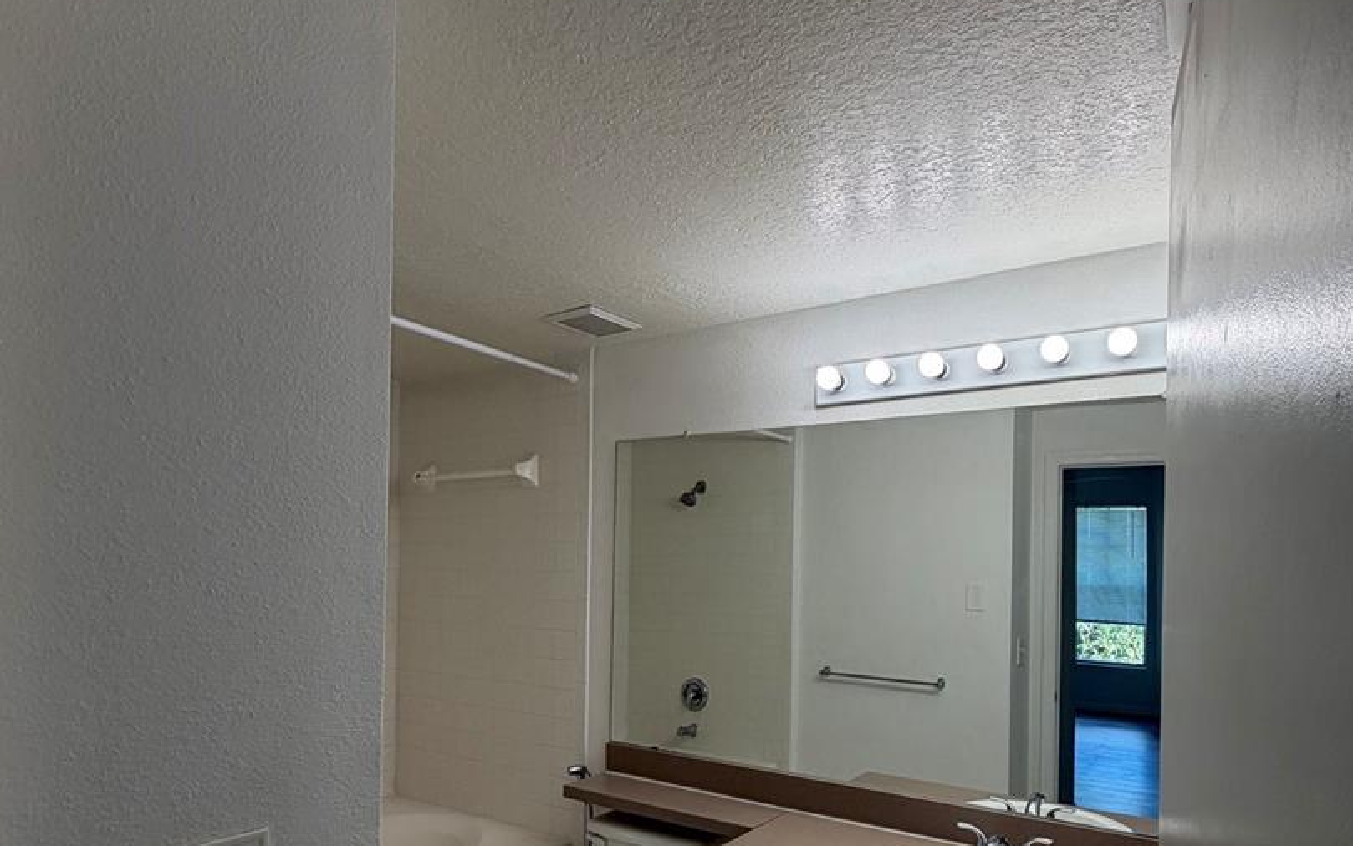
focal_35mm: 22
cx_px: 739
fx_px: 811
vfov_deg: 53.7
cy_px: 578
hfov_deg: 79.4
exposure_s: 1/120
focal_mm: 2.22
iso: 80
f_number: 2.2
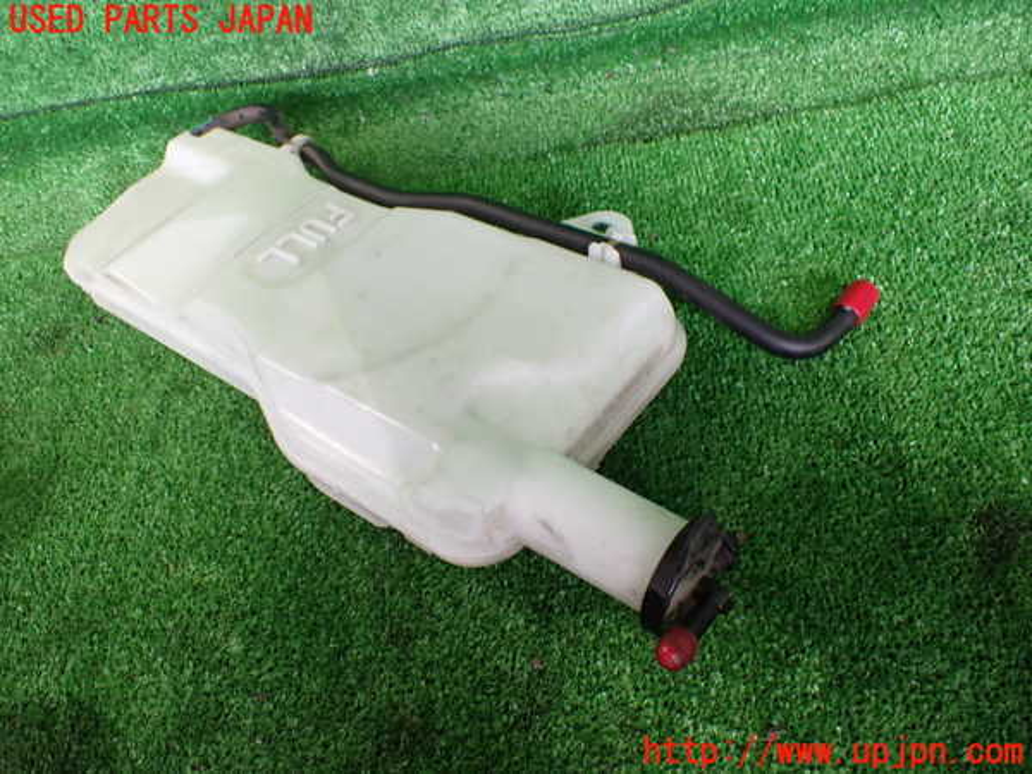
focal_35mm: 30
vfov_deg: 46.8
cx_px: 516
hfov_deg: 60.0
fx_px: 894
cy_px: 387
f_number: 2.3
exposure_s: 1/125
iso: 640
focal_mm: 5.4
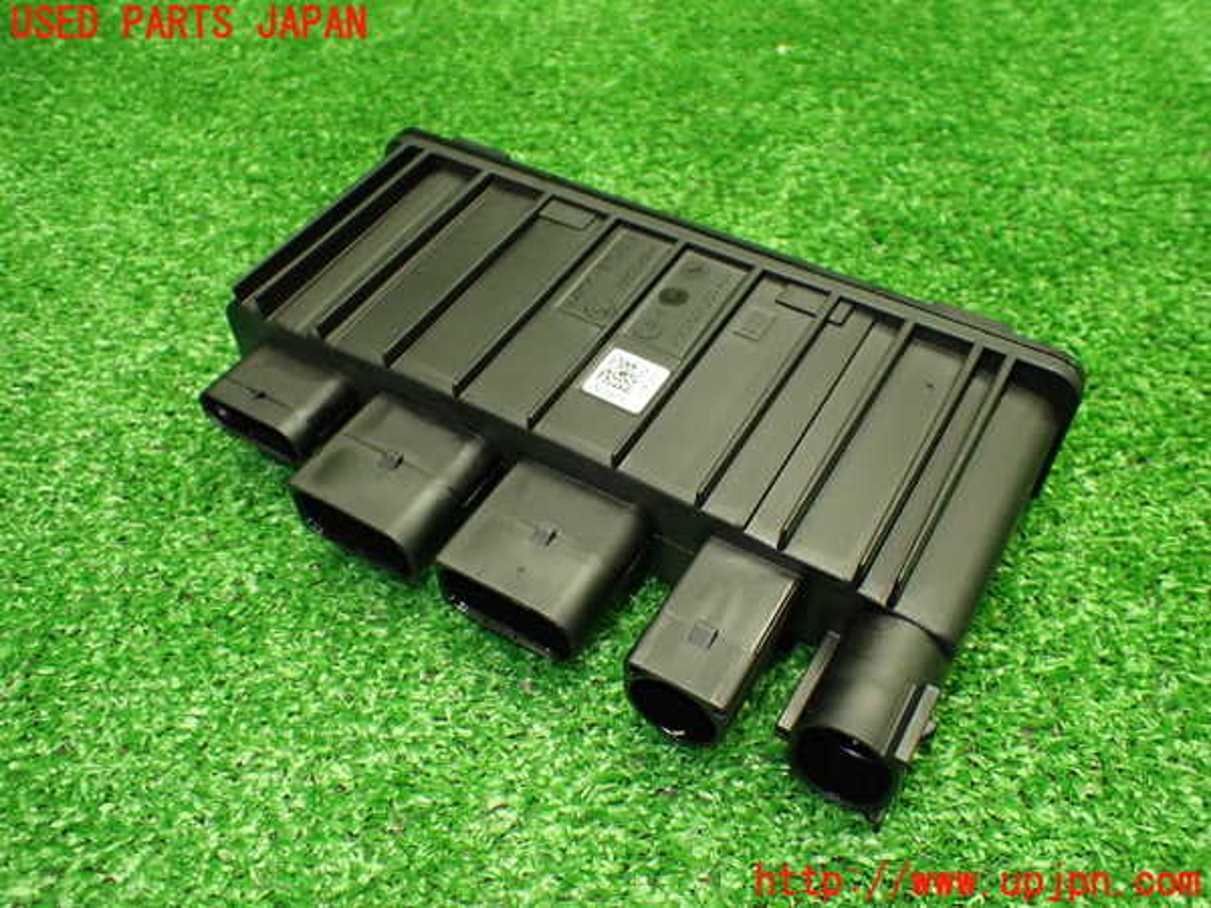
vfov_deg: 46.8
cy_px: 454
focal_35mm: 30
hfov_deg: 60.0
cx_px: 606
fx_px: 1050
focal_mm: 5.4
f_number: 2.3
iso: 640
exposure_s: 1/125
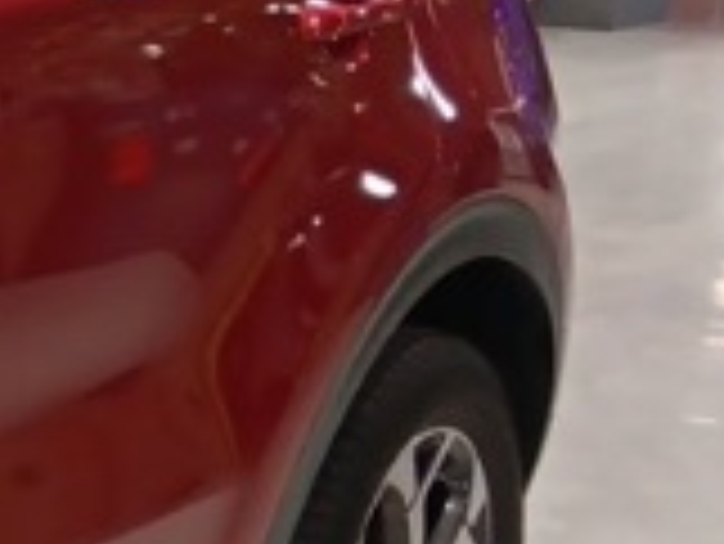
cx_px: -1300
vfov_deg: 8.9
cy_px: 692
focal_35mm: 165
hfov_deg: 9.7
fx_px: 3454
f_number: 1.8
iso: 442
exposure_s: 1/33.3
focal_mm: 3.98
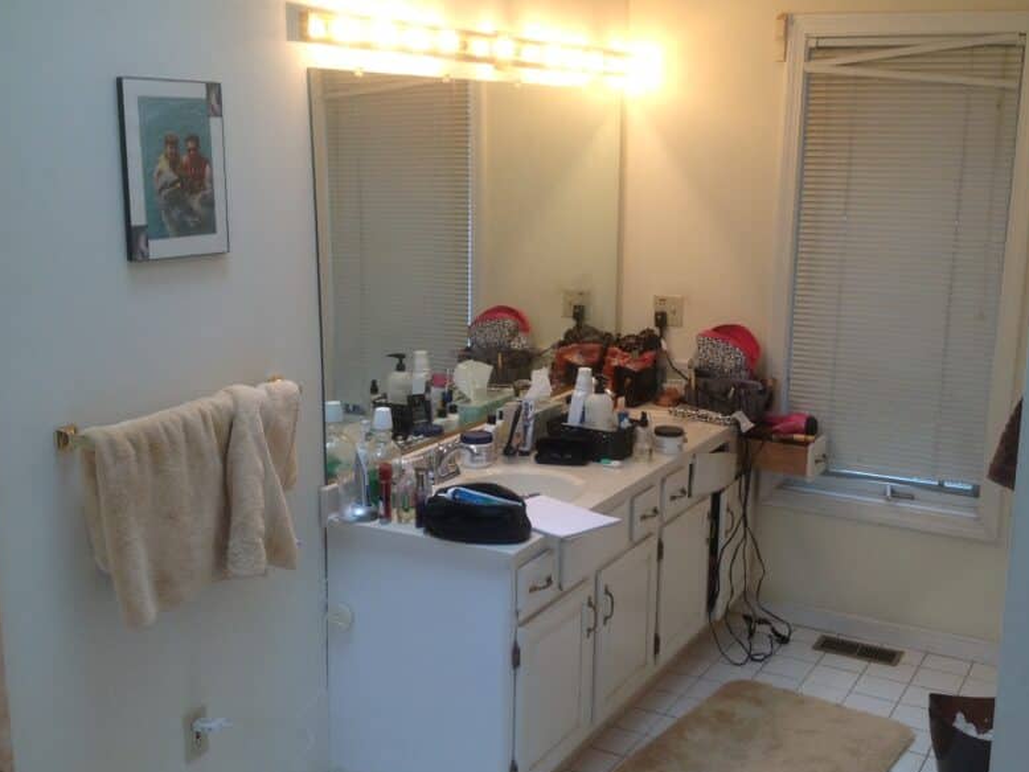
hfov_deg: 41.2
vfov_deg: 31.5
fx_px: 1368
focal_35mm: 46
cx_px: 561
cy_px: 420
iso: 64
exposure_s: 1/60
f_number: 2.4
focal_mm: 4.28
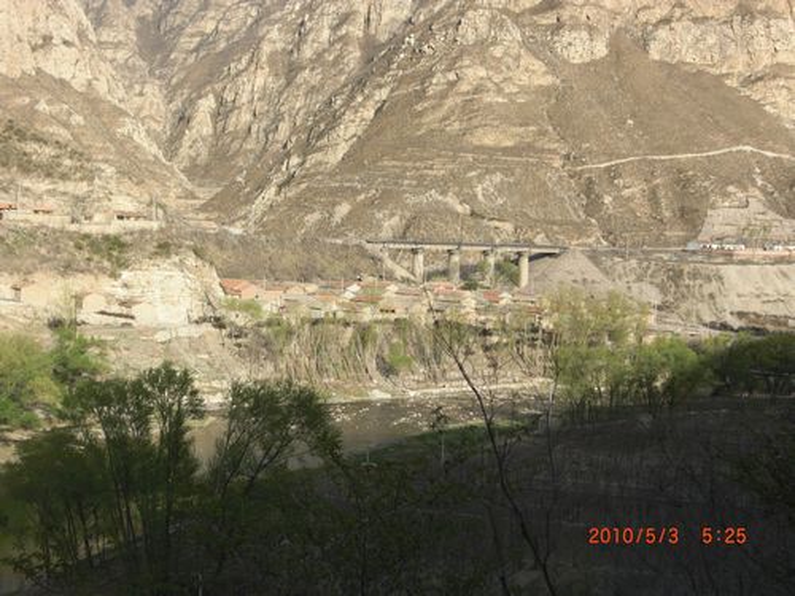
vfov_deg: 24.0
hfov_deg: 31.7
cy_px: 298
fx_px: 1401
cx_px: 398
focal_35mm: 61
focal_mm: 10.8
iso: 50
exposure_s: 1/320
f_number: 3.8
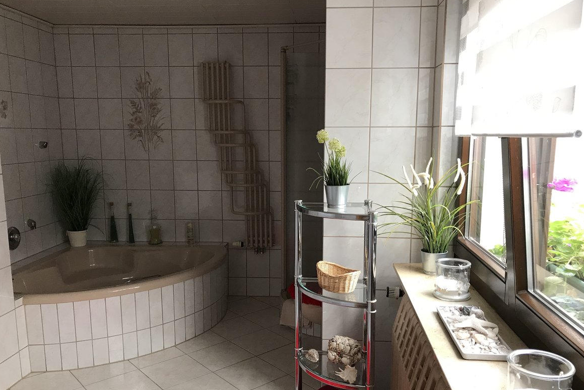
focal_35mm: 30
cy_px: 222
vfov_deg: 43.5
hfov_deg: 61.9
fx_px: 487
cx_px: 294
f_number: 1.8
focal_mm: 3.99
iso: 32
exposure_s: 1/20
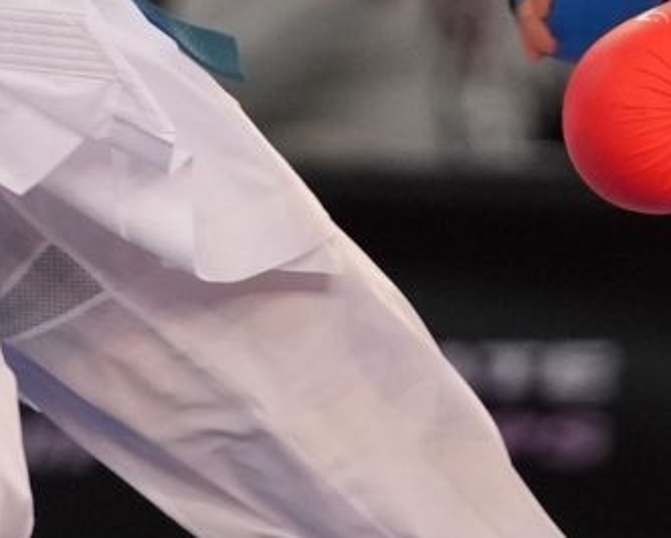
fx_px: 30303
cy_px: -396
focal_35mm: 1525
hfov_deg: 1.3
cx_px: 1057
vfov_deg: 1.0
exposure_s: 1/1000
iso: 2000
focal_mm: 200
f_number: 2.8
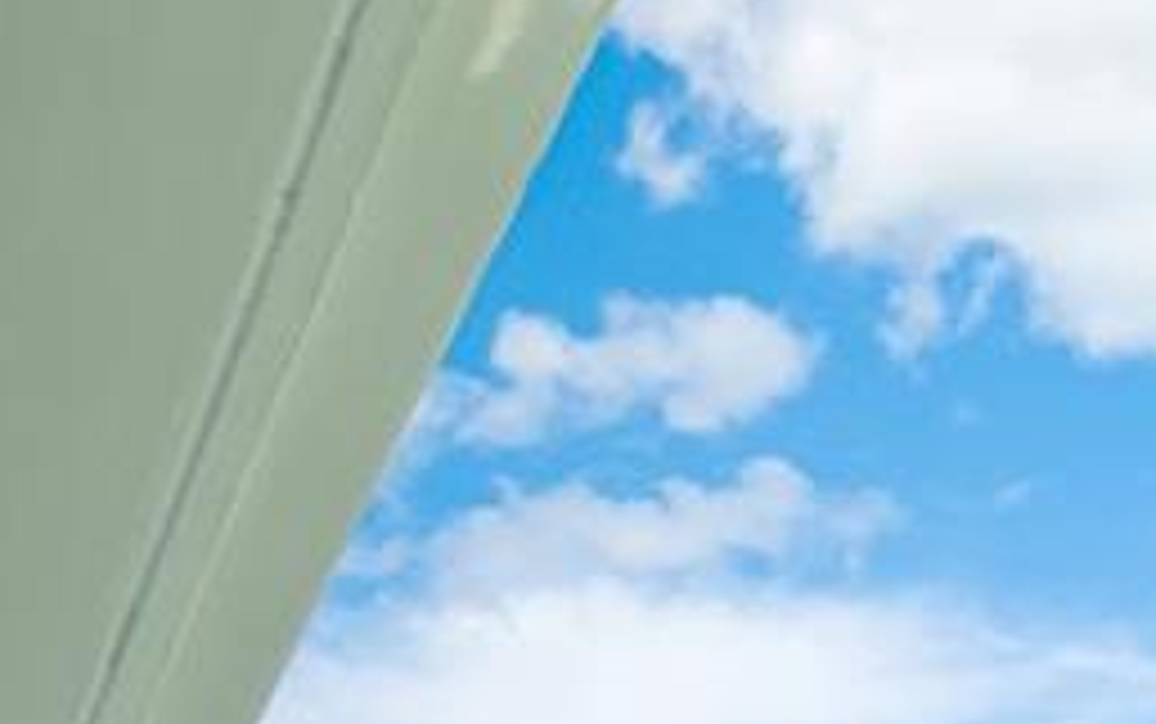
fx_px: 2396
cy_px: 2109
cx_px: -445
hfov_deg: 23.2
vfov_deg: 11.3
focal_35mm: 76
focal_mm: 12
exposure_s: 1/8
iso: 100
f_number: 11
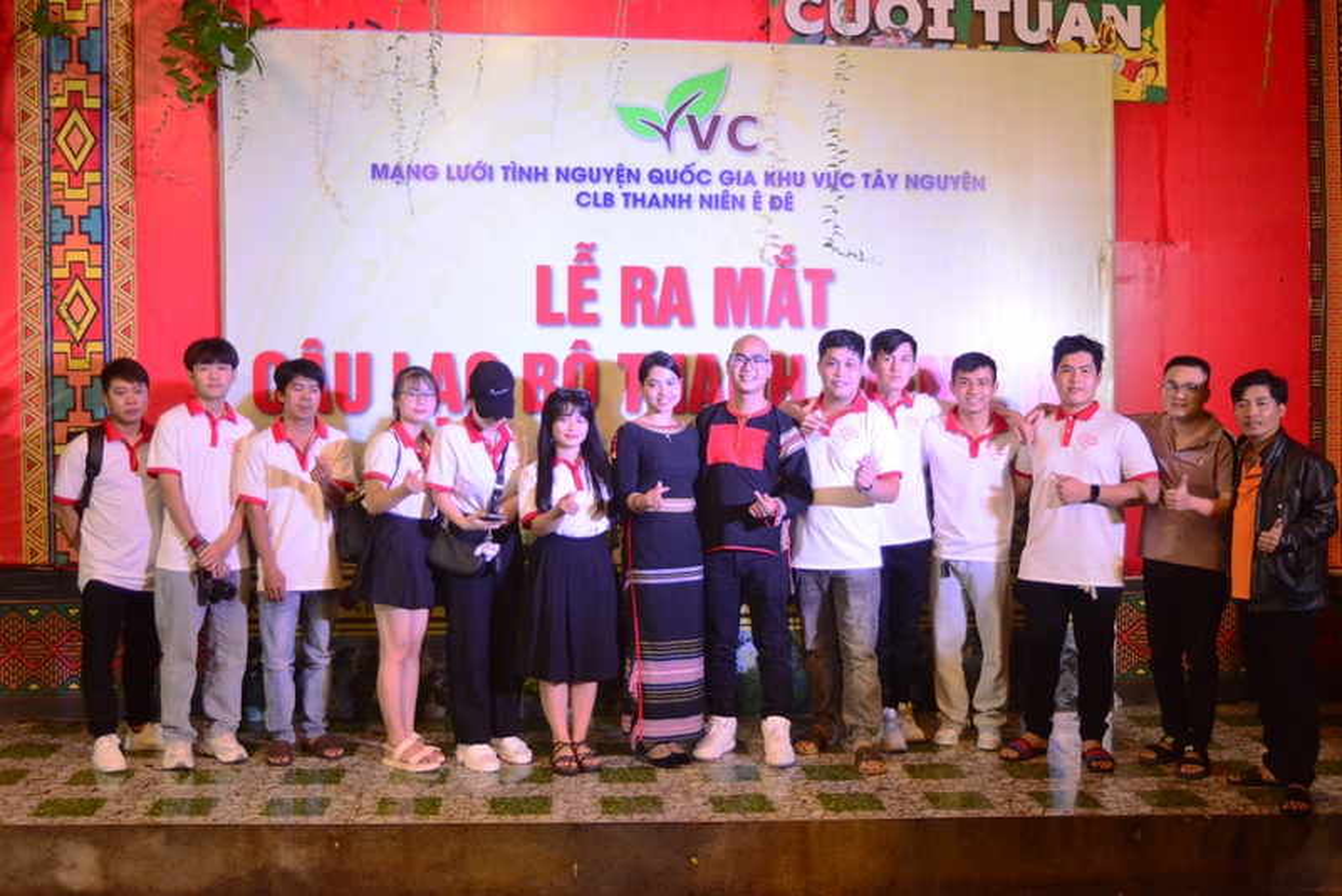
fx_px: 1678
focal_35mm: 45
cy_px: 448
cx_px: 671
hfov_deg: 43.6
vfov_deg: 29.9
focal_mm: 45
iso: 4500
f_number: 4
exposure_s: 1/250
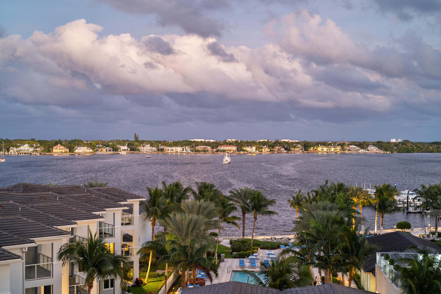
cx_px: 220
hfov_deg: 39.6
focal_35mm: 50
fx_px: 612
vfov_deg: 27.0
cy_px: 147
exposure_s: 1/1.25
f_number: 1.6
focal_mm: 50
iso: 400
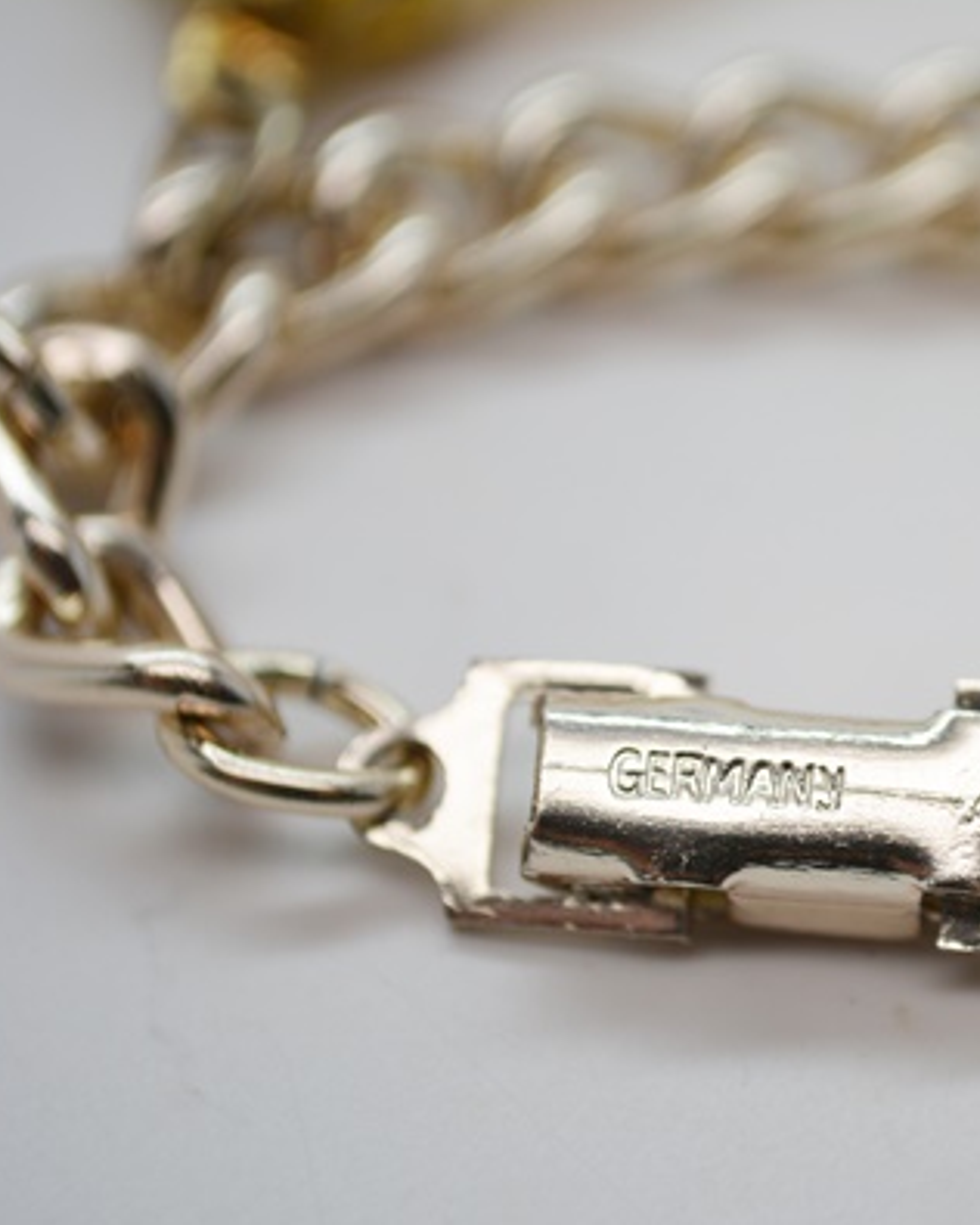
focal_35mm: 118
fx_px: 4268
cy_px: 611
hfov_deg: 13.0
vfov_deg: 16.3
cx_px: 887
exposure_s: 1/125
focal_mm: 55
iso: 220
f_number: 5.6
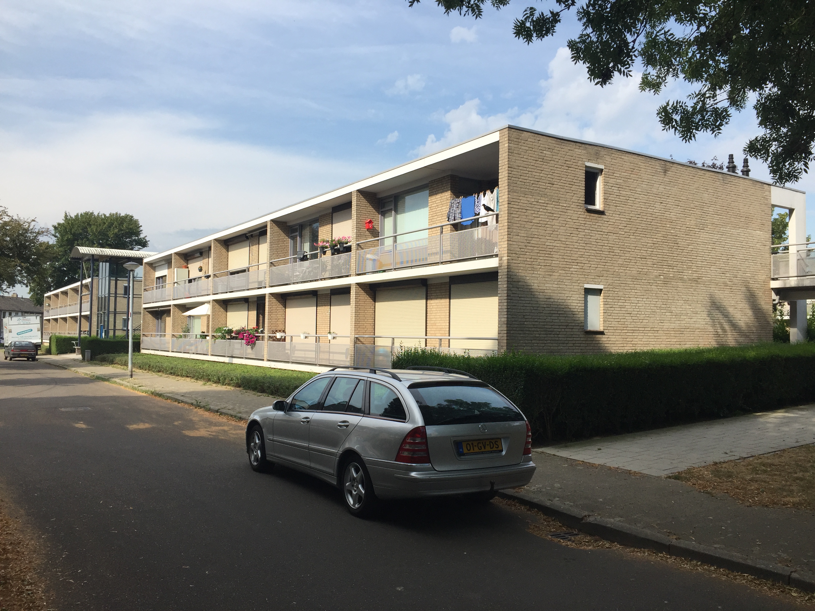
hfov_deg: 61.7
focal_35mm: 29
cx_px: 408
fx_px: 683
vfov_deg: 48.2
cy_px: 306
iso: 32
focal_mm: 4.15
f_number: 2.2
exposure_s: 1/1364
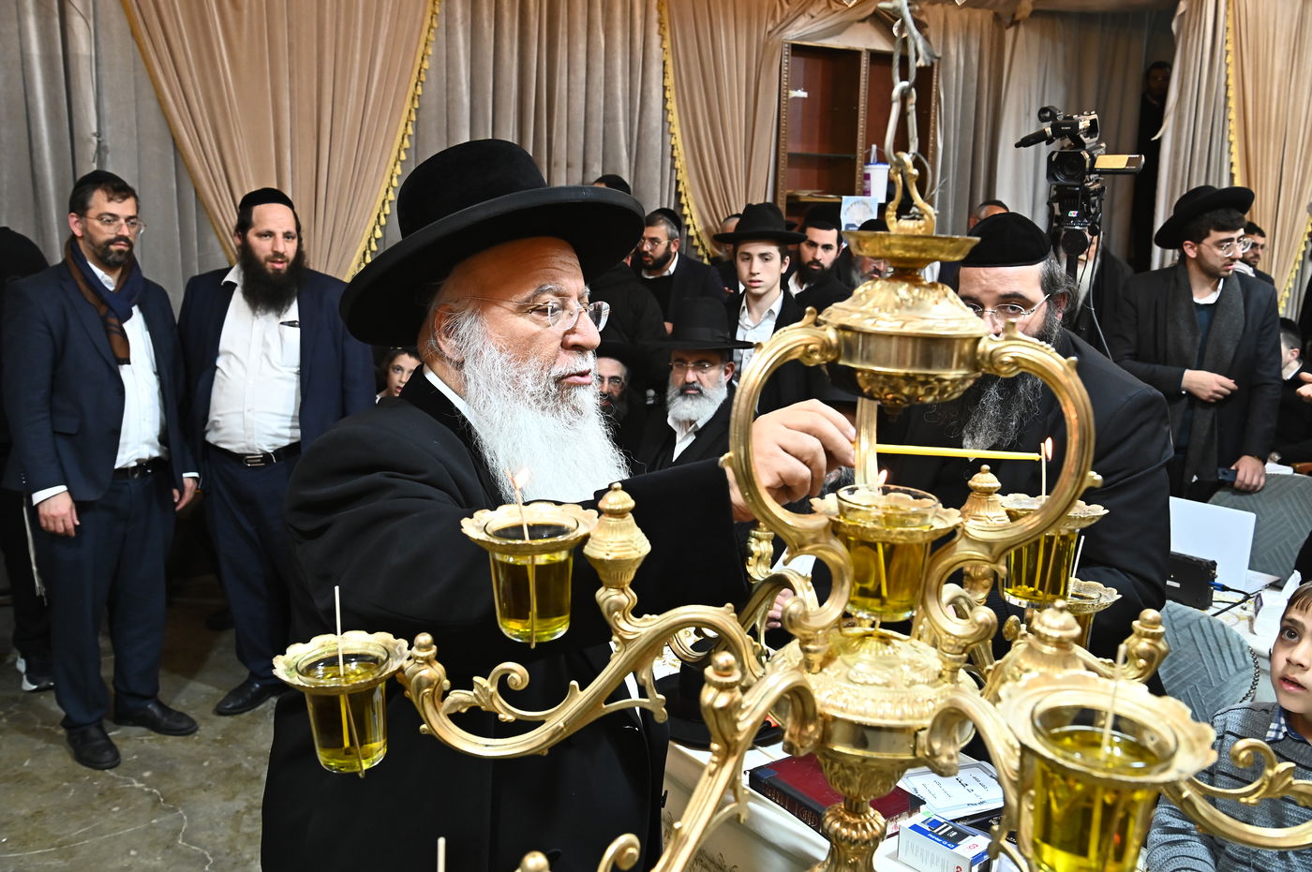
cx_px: 656
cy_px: 436
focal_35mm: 34
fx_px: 1238
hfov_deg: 55.8
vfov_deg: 38.8
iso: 2500
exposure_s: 1/160
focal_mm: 34
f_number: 8
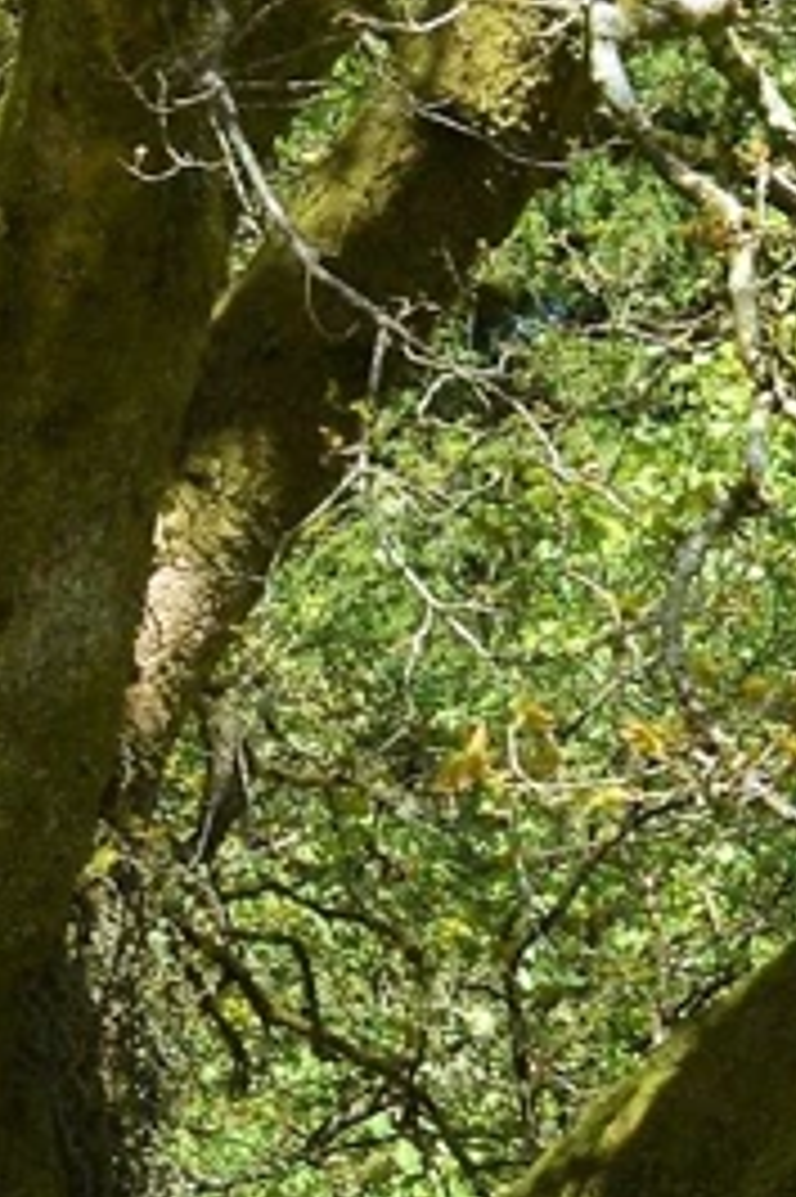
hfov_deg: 5.0
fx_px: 8634
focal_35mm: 260
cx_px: 2514
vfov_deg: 7.9
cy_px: 1161
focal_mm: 24
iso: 100
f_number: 6.3
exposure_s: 1/160
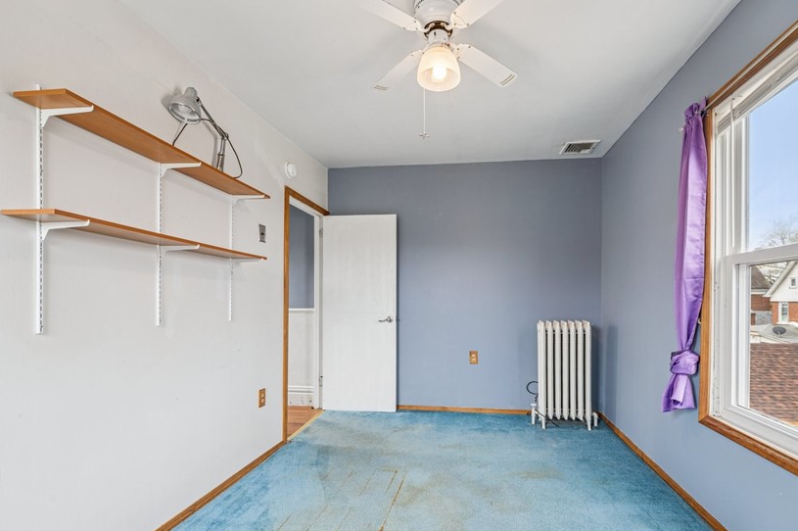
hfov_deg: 96.5
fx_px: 354
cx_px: 435
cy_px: 325
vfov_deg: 72.7
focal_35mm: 16
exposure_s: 1/3
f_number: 11
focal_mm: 12
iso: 50
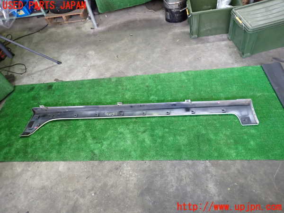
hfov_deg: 69.4
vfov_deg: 54.9
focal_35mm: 25
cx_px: 142
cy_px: 106
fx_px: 205
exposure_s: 1/80
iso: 500
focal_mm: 4.5
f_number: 2
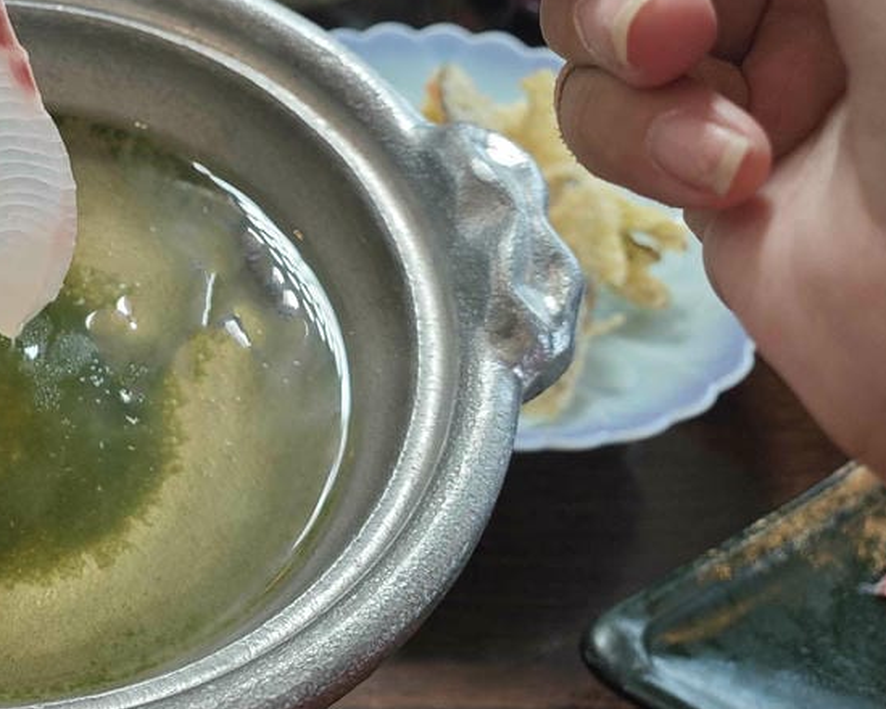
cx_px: 21
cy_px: 184
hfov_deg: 34.9
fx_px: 1285
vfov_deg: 30.4
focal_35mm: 49
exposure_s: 1/120
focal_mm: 8.72
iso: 160
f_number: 2.8
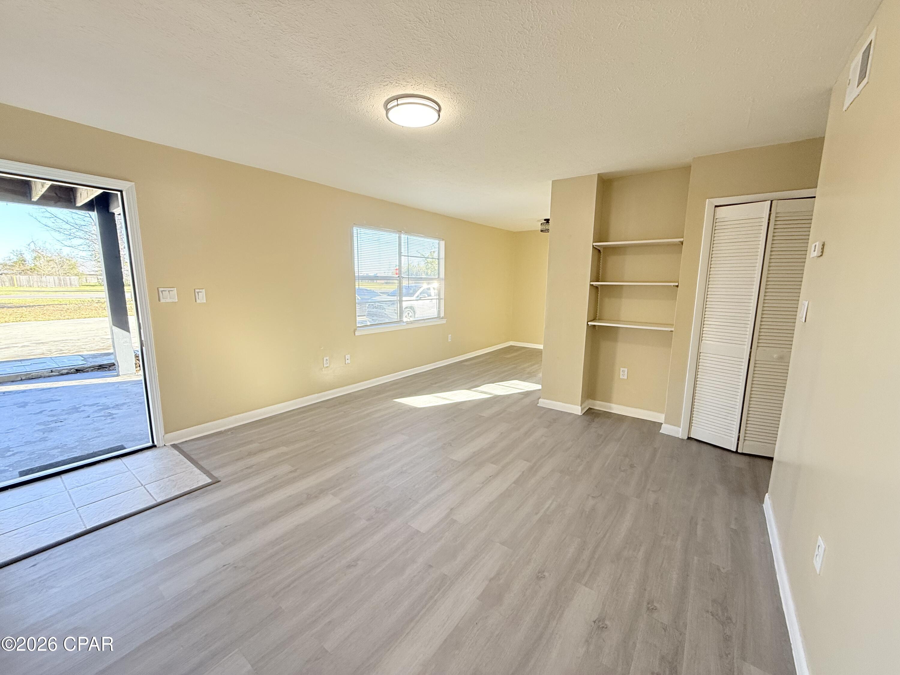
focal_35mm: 14
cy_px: 338
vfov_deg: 85.7
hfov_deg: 102.1
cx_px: 450
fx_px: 364
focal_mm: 2.22
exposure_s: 1/99
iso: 100
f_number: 2.2
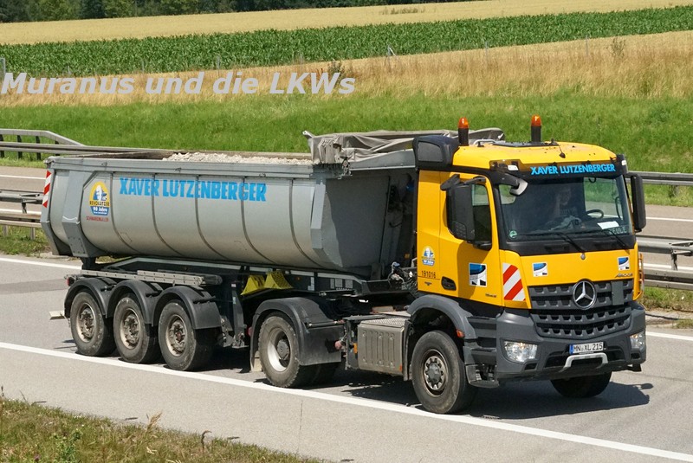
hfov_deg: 24.6
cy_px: 232
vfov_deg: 16.6
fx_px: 1590
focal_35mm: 82
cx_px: 346
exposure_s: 1/2500
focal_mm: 55
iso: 1250
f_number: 9
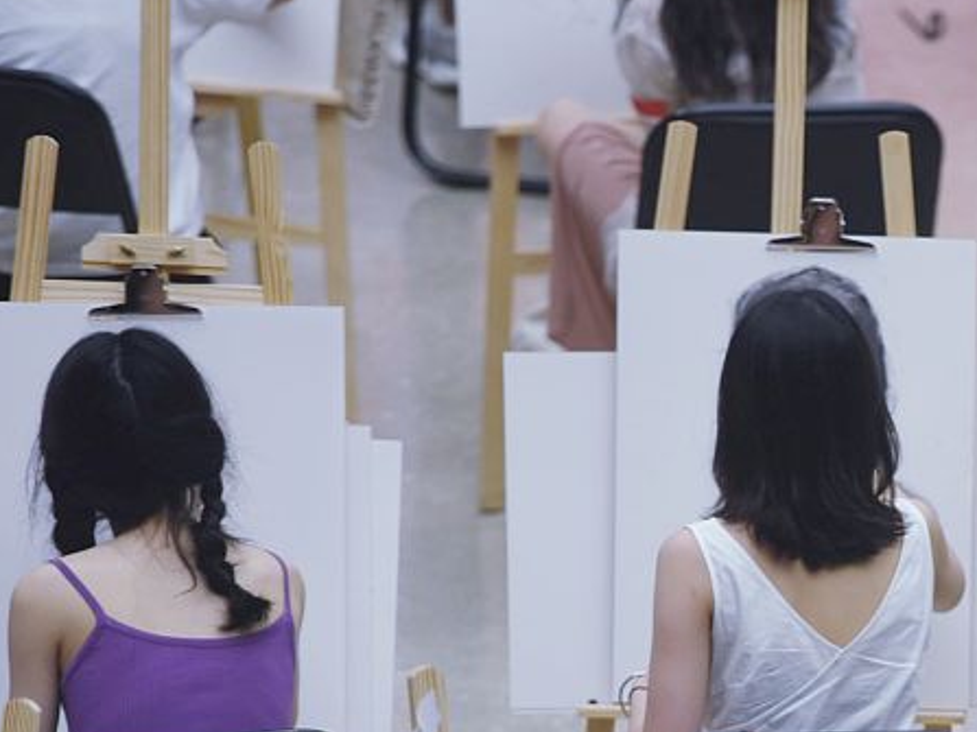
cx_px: 1255
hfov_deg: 3.8
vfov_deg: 2.9
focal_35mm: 517
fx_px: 14588
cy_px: 786
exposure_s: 1/200
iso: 400
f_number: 2.8
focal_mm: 200
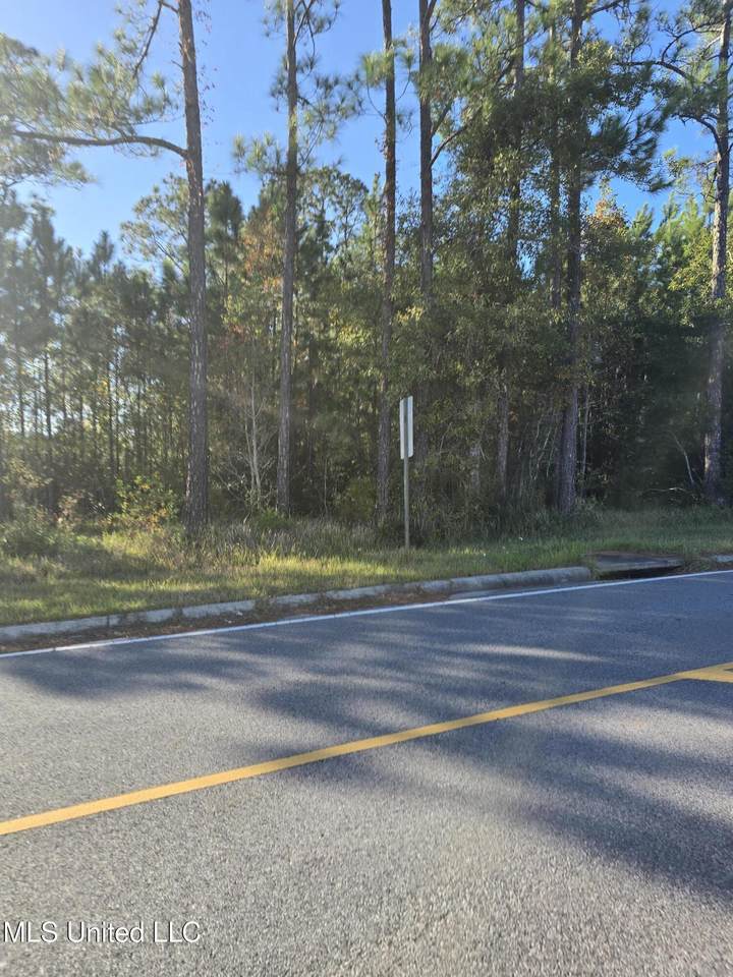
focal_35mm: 23
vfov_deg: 73.9
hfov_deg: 58.9
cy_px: 488
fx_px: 649
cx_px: 366
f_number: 1.7
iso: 12
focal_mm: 6.3
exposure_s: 1/282
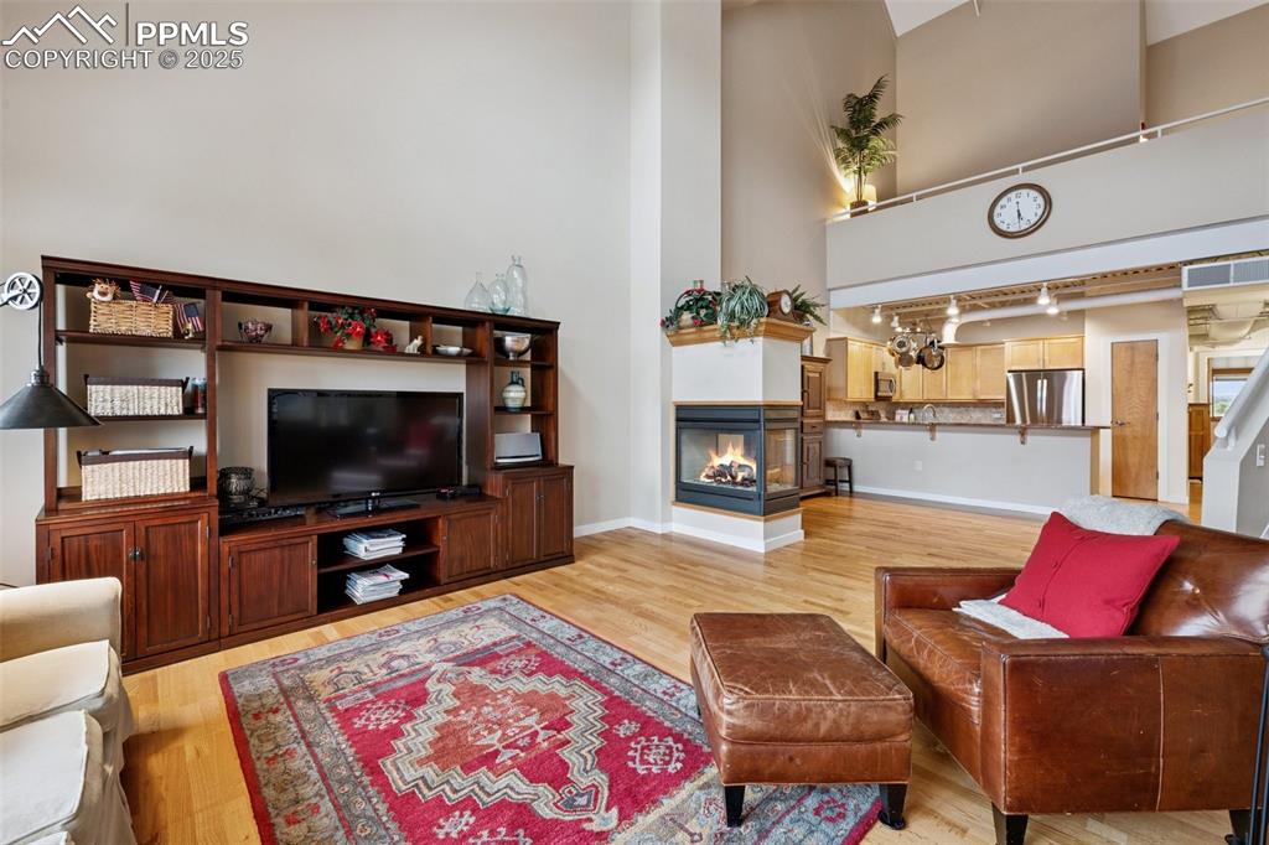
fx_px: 529
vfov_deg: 77.3
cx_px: 634
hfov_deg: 100.4
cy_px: 422
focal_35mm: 15
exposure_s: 1/3.33
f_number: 11
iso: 800
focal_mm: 15
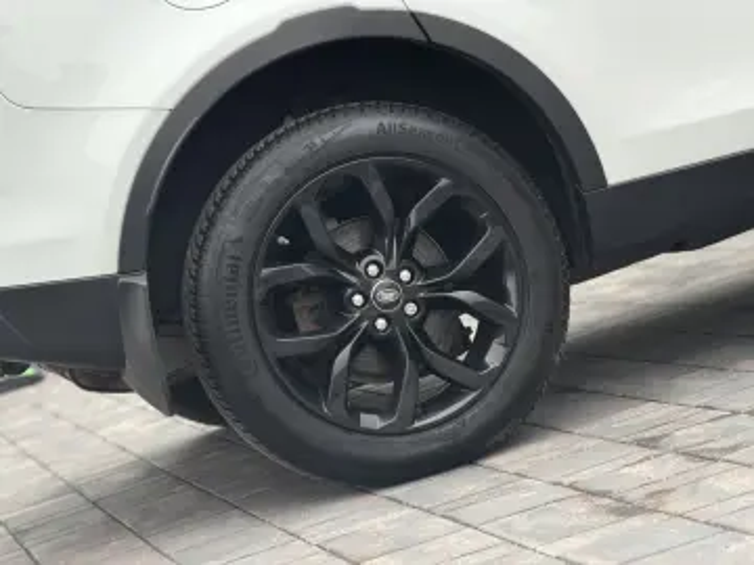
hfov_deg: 19.6
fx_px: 2178
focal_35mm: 100
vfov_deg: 14.8
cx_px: 377
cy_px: 282
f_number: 2.8
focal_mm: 16.89
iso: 250
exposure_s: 1/121
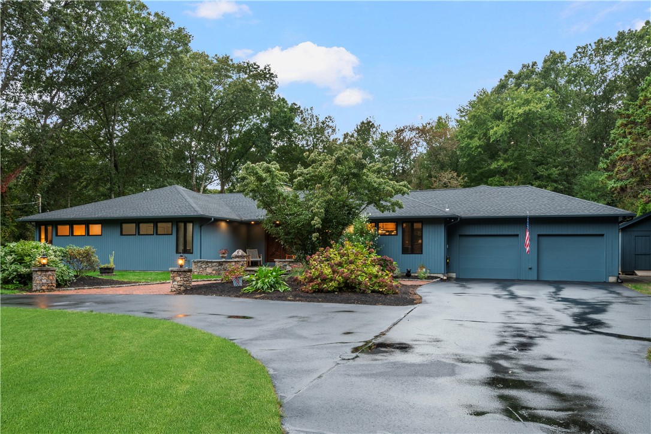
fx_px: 542
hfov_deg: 61.9
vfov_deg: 43.6
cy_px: 217
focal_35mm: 30
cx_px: 326
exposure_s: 1/3
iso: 400
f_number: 14
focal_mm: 20
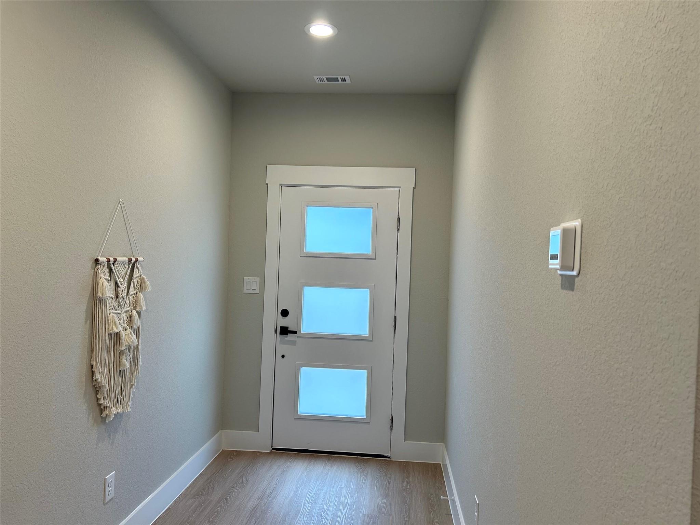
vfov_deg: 53.1
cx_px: 350
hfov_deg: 67.3
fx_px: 526
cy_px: 262
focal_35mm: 26
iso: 80
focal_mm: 5.7
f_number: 1.5
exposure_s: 1/120
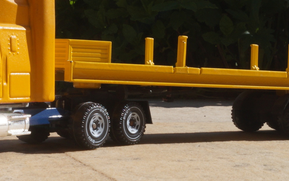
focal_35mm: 90
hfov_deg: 22.9
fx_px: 709
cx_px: 87
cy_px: 63
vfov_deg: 14.5
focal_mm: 26
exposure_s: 1/60
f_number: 25
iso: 320
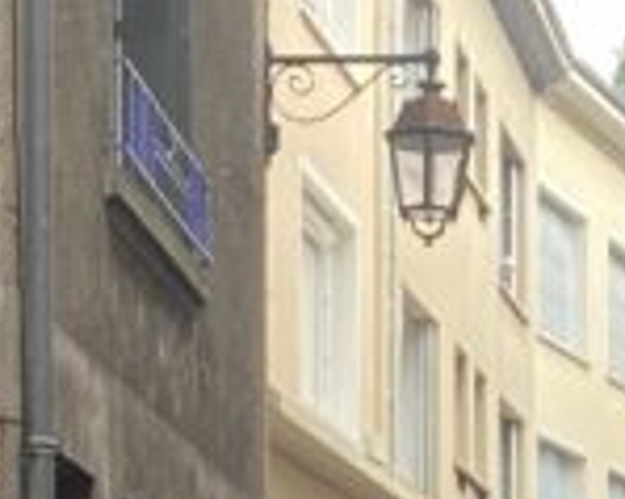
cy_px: 893
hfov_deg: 11.0
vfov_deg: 8.5
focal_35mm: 174
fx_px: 3216
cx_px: 549
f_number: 1.8
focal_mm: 4.25
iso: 32
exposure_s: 1/179
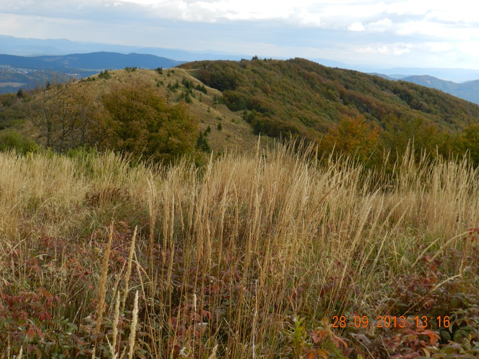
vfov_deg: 31.5
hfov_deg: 41.2
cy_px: 180
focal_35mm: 46
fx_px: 637
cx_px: 240
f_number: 4.2
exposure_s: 1/400
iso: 160
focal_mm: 8.1
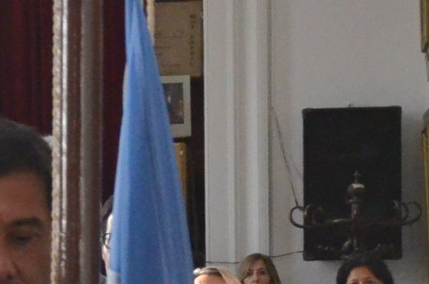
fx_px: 2331
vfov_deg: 6.9
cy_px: 344
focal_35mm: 196
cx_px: -454
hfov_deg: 9.7
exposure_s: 1/400
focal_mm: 24
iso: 2000
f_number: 4.5
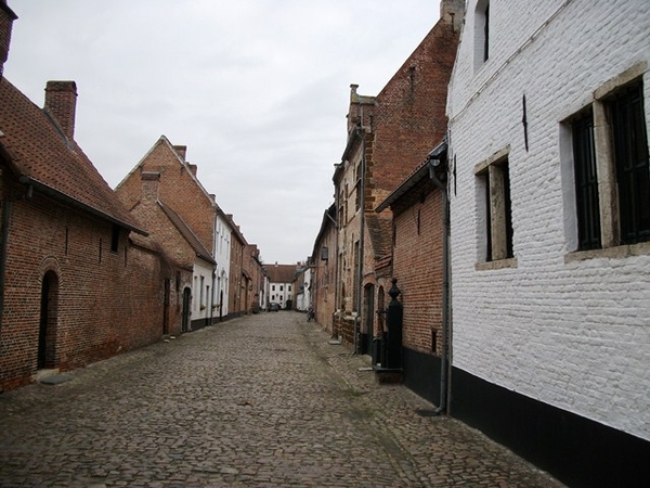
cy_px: 244
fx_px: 601
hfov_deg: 56.8
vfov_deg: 44.2
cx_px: 325
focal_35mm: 32
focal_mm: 5.7
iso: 80
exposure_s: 1/400
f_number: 2.9
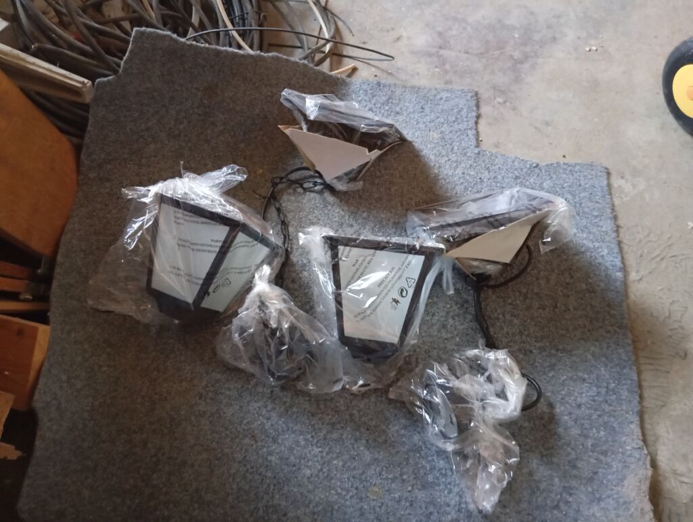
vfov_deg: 49.9
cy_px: 261
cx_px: 346
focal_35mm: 28
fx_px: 561
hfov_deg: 63.4
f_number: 1.8
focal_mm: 4.22
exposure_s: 1/20
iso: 4089
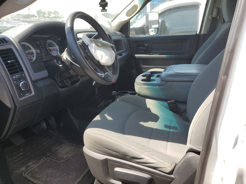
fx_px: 185
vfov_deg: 53.1
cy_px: 92
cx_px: 123
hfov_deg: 67.3
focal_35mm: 26
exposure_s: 1/625
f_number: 1.5
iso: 50
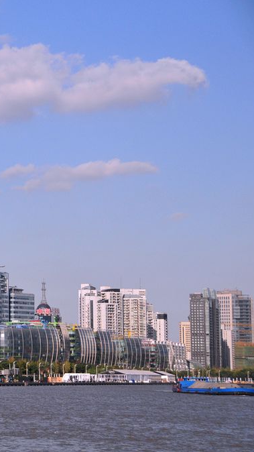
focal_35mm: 114
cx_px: -70
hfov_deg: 10.4
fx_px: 1365
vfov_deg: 18.8
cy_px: 226
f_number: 4.5
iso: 640
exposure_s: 1/8000
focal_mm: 48
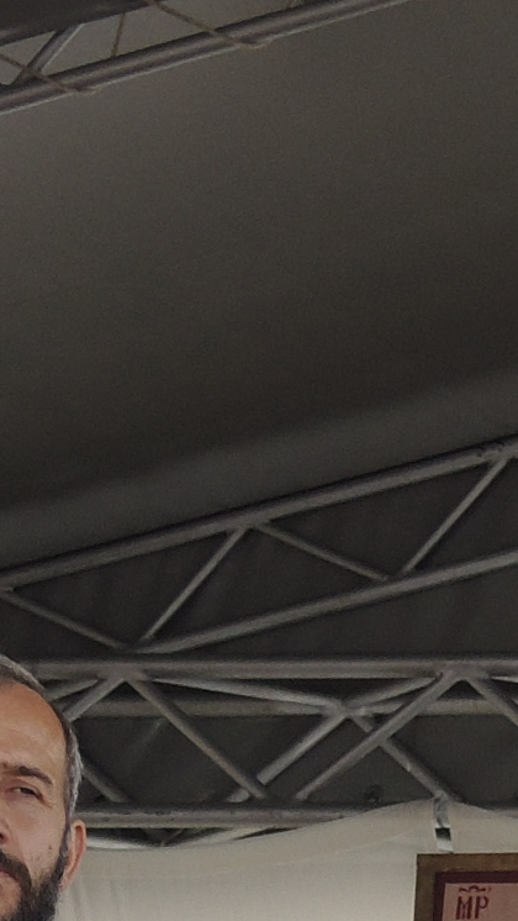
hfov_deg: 4.1
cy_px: 1289
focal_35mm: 292
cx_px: 1117
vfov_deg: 7.3
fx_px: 7125
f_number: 2.8
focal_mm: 11
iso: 100
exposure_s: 1/500
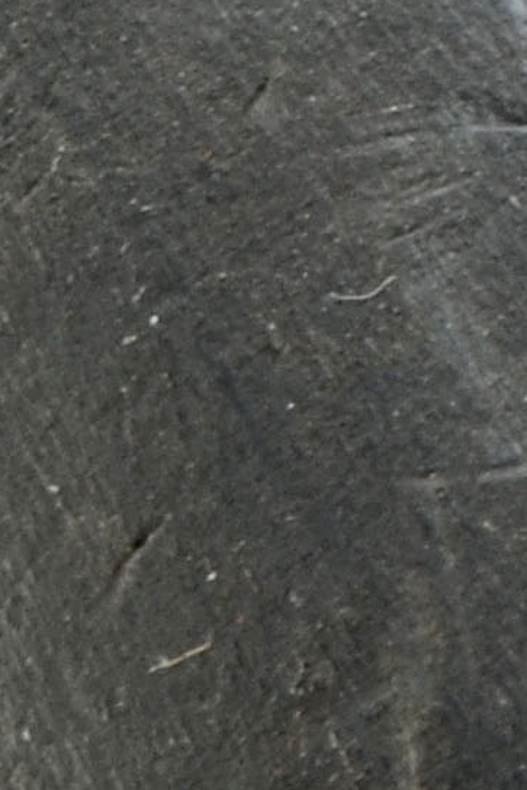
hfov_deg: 2.2
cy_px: -1449
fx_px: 13396
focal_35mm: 611
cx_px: 2120
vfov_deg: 3.3
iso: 200
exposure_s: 1/160
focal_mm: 45
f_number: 22
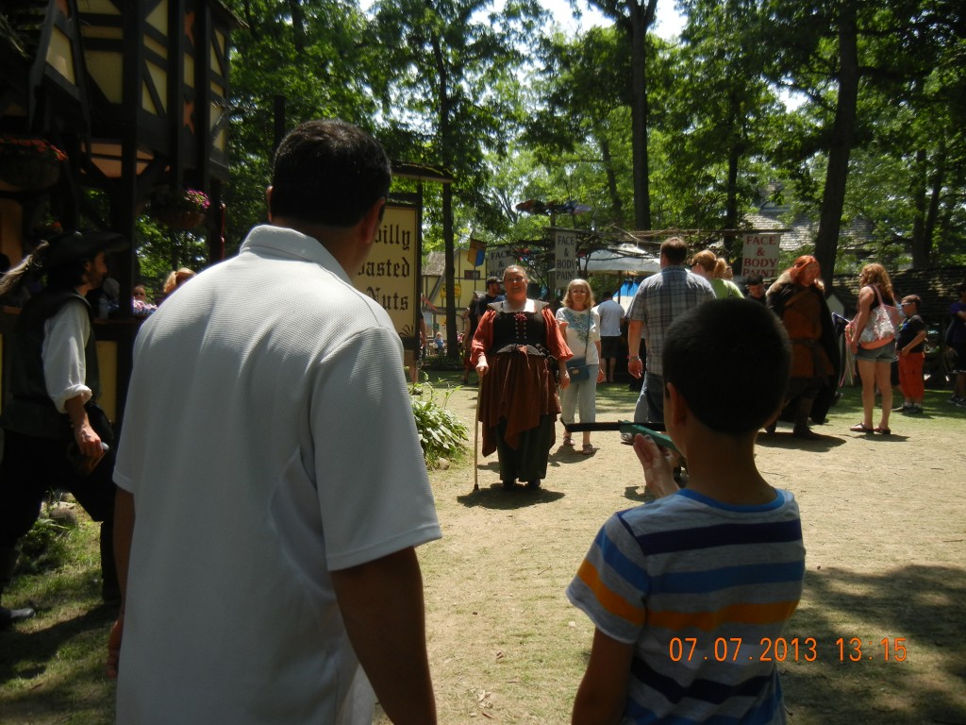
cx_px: 483
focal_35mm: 30
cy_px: 362
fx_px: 837
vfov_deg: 46.8
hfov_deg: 60.0
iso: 160
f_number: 3.5
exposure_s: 1/797
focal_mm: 5.4
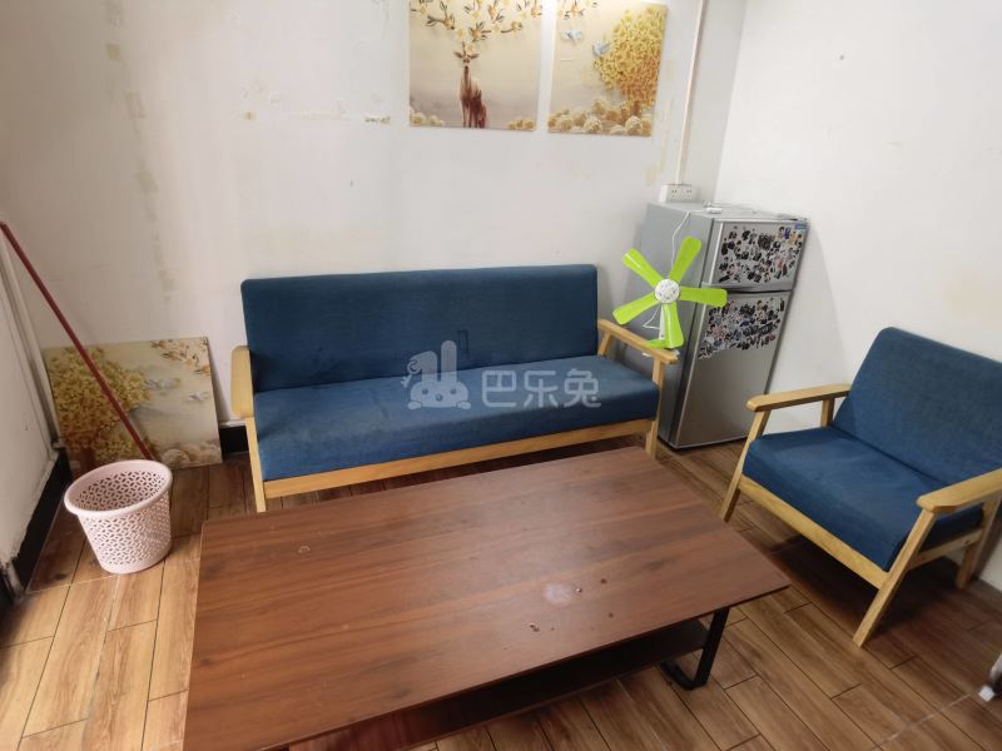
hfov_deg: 87.8
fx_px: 521
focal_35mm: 18
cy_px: 376
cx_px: 501
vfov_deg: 71.6
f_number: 1.8
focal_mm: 4.4
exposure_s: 1/33.3
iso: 640
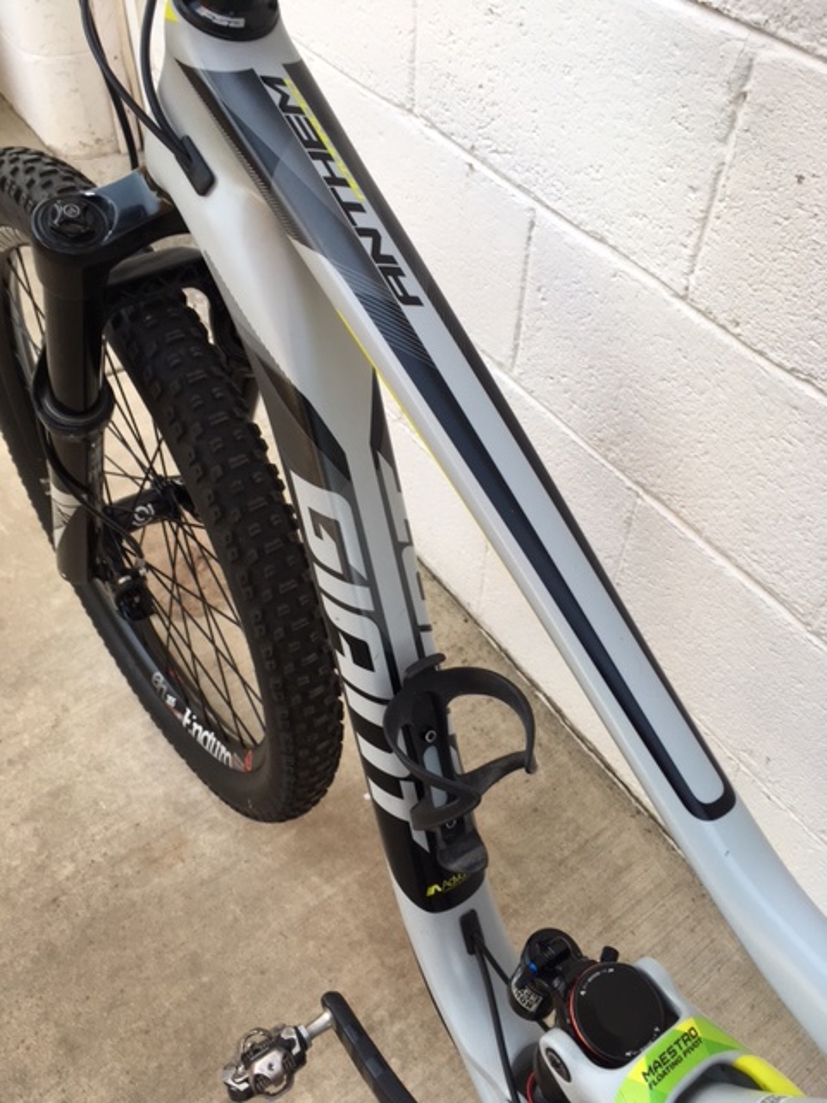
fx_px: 924
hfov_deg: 48.2
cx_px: 414
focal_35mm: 29
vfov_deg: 61.7
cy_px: 552
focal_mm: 4.15
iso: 40
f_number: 2.2
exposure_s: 1/120
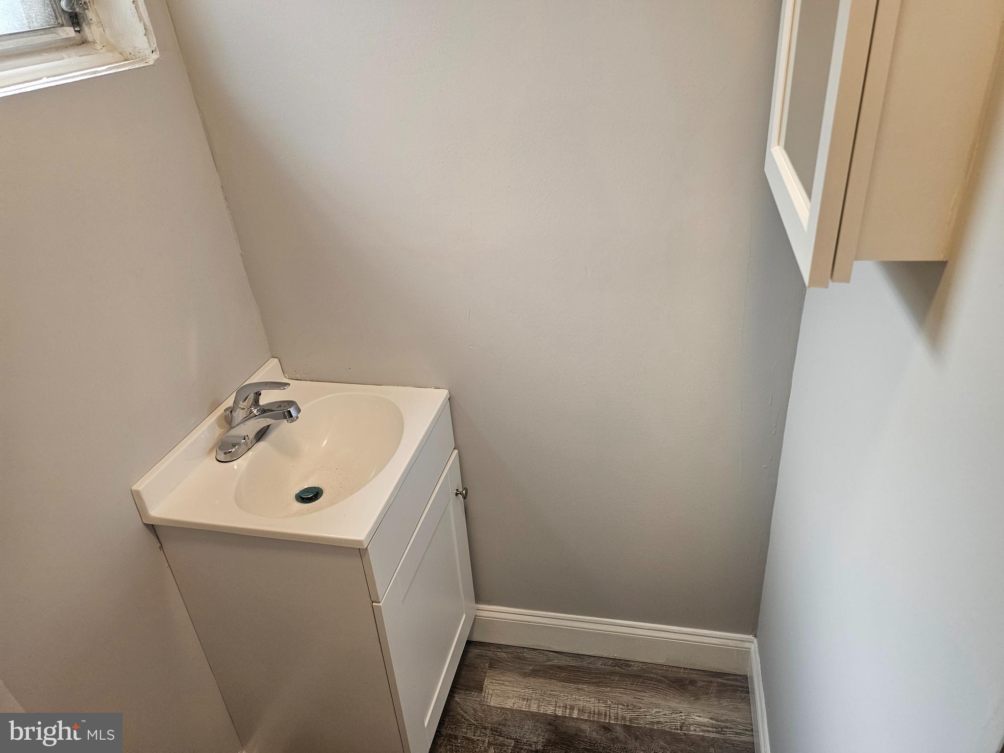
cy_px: 376
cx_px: 502
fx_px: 667
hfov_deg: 73.9
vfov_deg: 58.9
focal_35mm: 23
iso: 160
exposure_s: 1/120
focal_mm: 6.3
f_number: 1.7
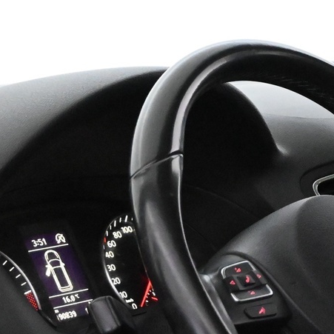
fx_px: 1851
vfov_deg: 10.3
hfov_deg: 10.1
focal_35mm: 170
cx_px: 427
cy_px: 249
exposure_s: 1/60
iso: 10000
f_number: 5.3
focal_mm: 37
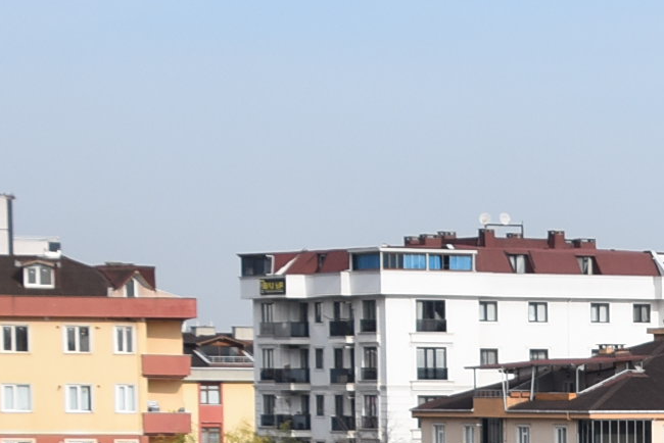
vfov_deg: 6.1
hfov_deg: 9.1
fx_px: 4078
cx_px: 989
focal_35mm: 221
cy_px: 742
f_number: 8
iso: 220
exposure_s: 1/500
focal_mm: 32
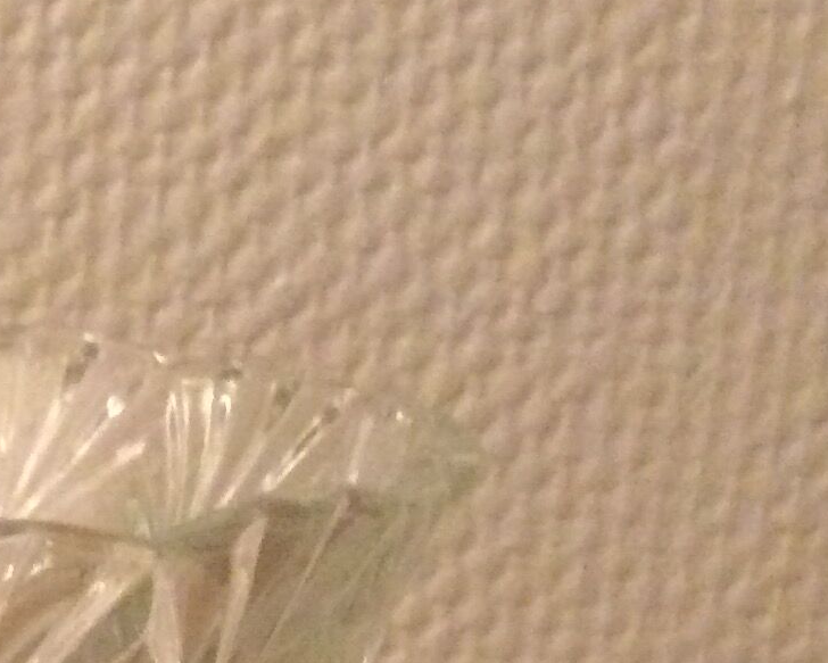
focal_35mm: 111
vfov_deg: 13.1
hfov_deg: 15.8
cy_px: 1019
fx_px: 2721
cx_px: -452
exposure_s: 1/17
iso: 400
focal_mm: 3.3
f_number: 2.4
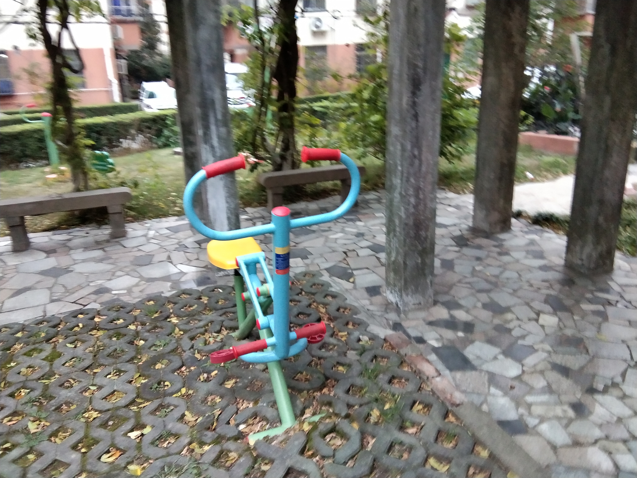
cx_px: 318
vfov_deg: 45.4
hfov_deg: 58.4
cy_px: 239
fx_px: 570
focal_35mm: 31
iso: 400
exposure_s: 1/33.3
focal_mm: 3.69
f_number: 2.2
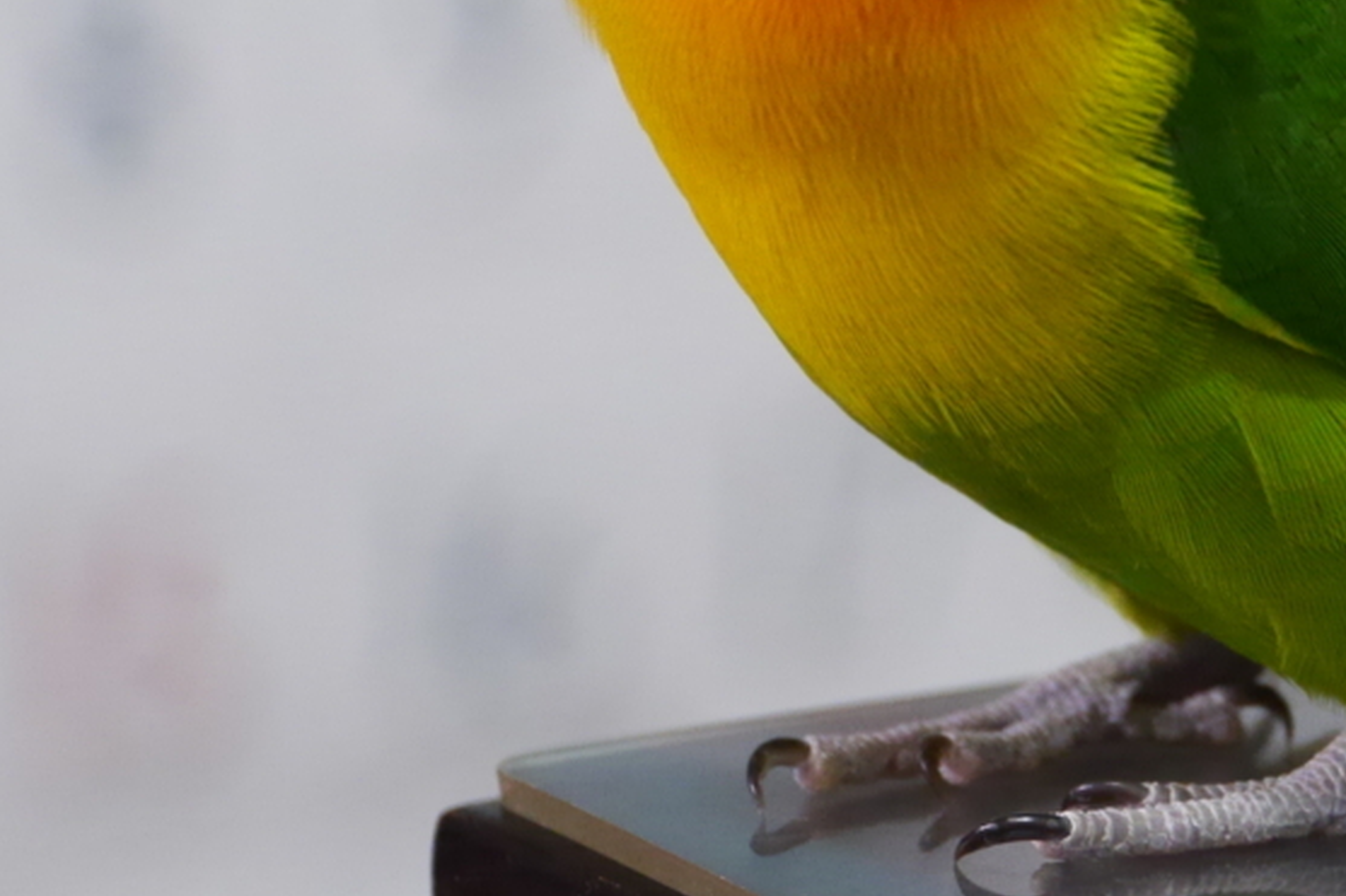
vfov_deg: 4.4
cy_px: 99
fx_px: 11586
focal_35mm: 310
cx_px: 1189
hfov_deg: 6.6
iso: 3200
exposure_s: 1/40
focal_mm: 81
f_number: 5.8
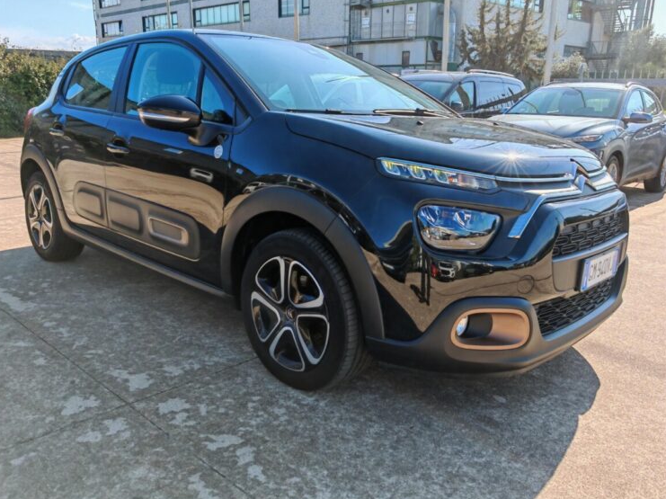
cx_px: 323
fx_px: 538
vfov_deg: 49.7
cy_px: 250
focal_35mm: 28
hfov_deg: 63.5
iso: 50
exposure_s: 1/1800
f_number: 2
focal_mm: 6.83
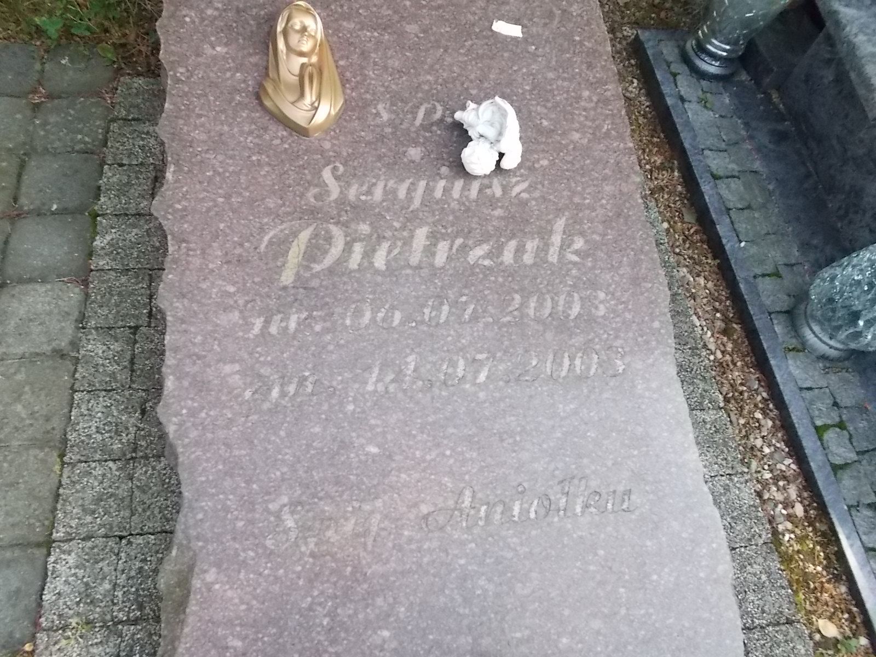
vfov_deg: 53.1
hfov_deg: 67.3
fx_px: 658
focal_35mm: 26
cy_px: 328
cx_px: 438
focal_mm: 4.6
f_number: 8
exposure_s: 1/100
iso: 400
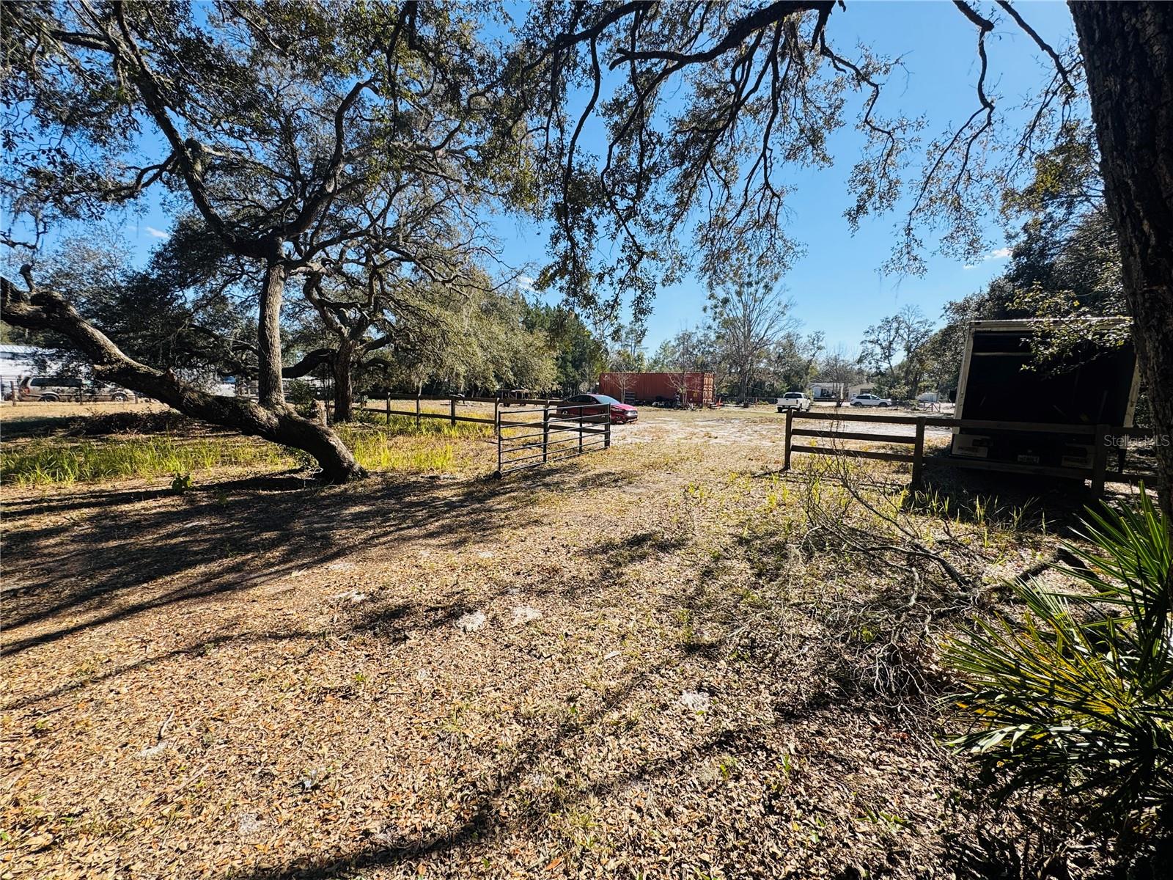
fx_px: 474
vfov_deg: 85.7
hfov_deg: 102.1
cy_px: 440
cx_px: 586
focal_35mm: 14
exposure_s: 1/1126
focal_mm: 2.22
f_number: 2.2
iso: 50
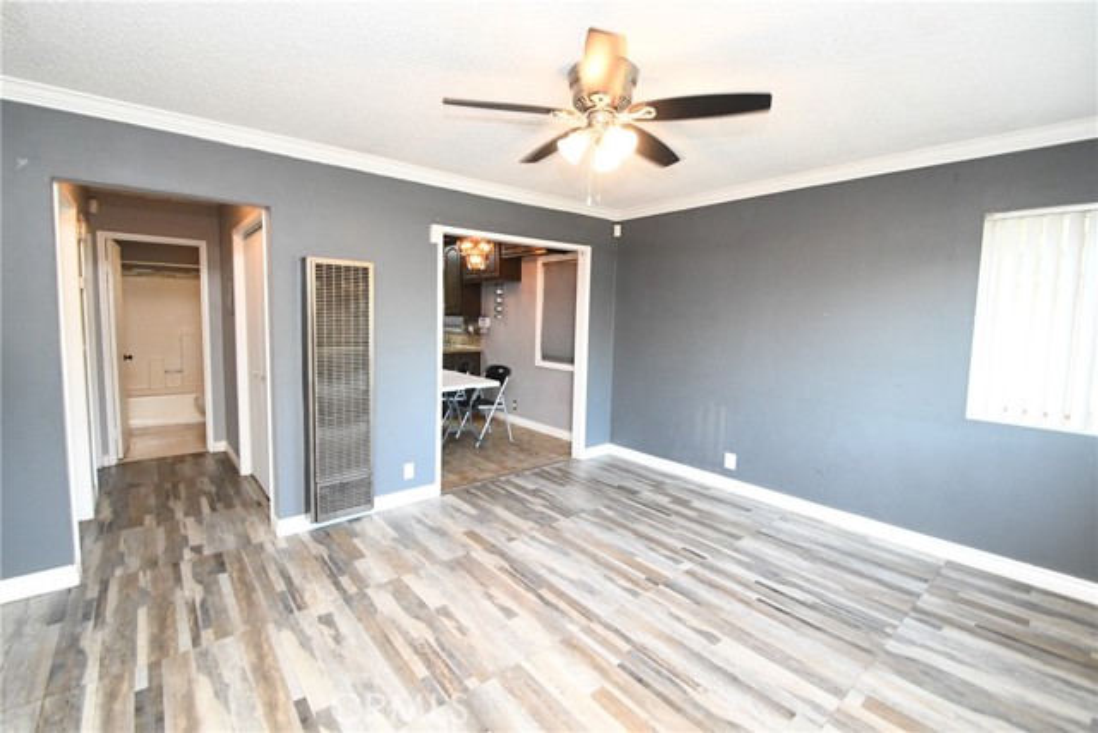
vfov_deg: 77.4
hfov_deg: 100.4
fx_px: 458
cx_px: 549
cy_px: 366
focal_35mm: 15
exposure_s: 1/60
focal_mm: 10
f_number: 5.6
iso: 2500
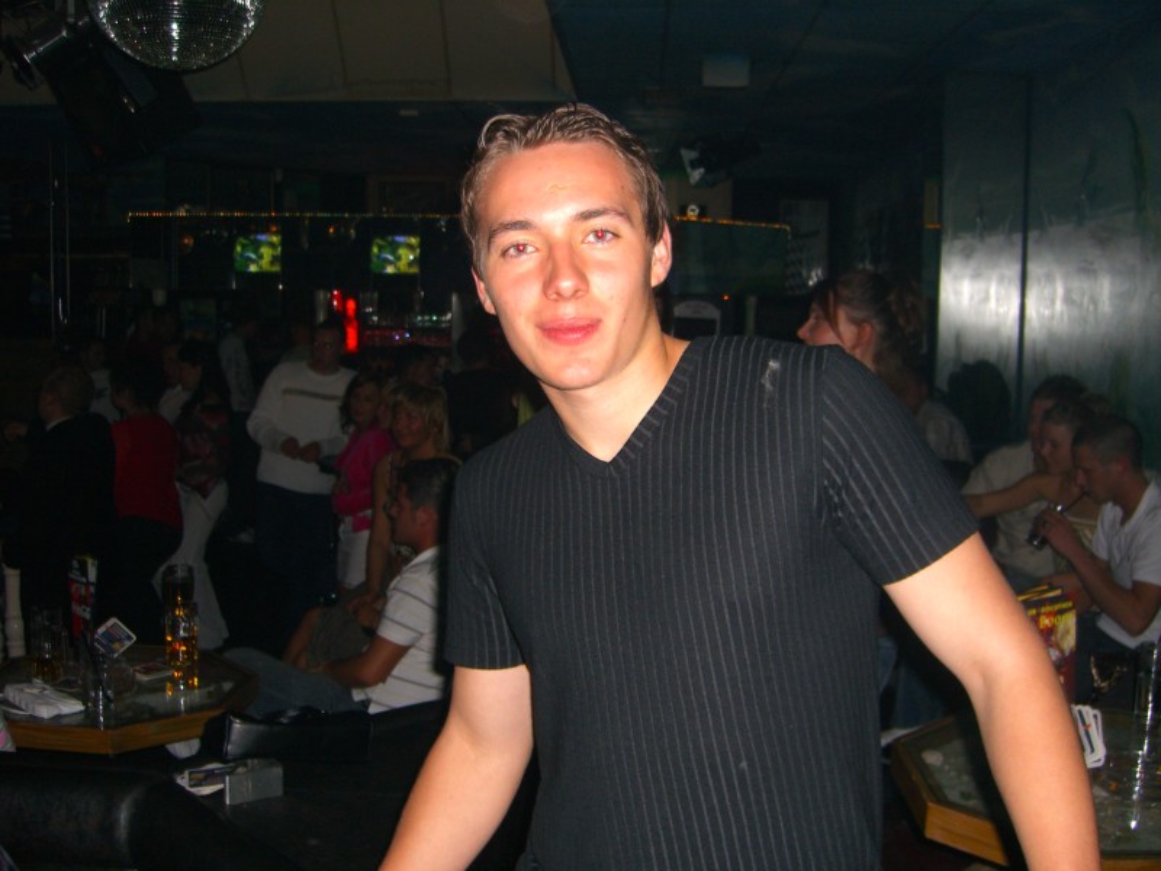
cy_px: 436
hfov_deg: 49.0
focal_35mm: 38
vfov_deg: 37.7
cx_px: 580
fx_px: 1274
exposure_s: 1/60
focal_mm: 7.9
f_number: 2.8
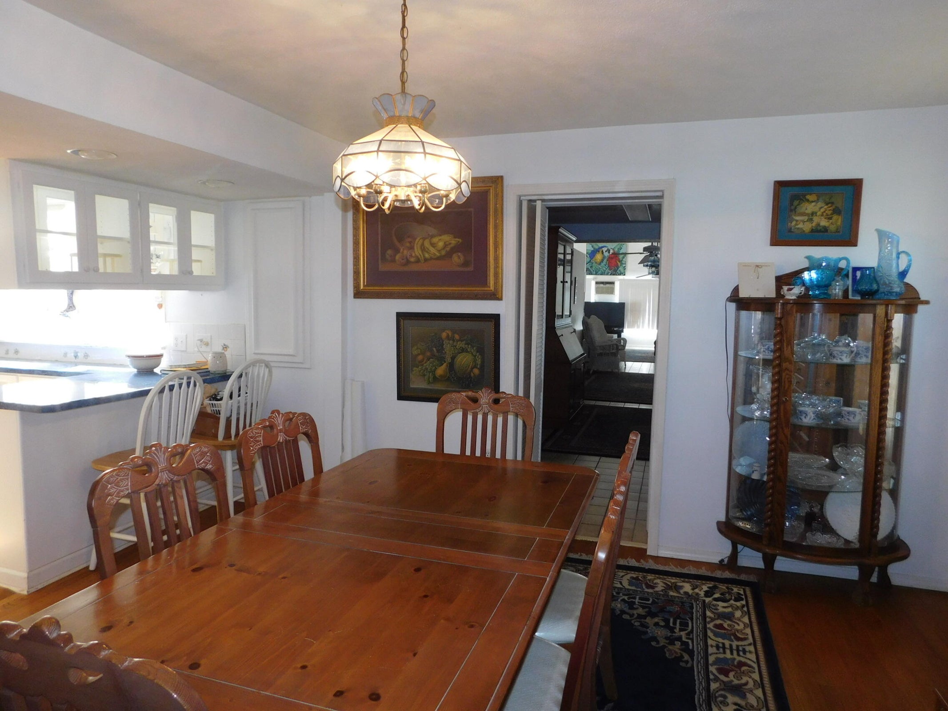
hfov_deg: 73.9
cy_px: 356
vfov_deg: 58.9
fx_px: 630
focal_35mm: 23
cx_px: 474
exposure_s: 1/30
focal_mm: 4
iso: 200
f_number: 3
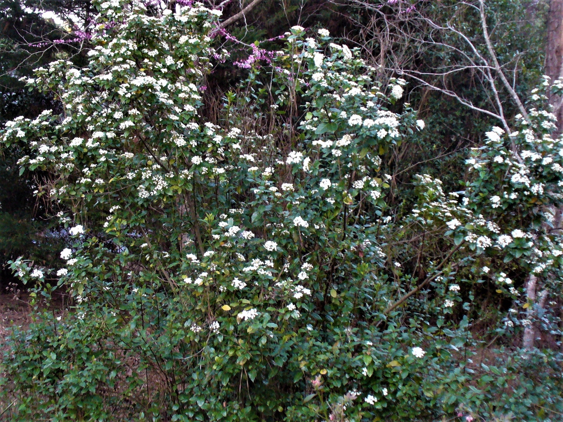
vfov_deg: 25.7
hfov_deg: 33.8
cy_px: 211
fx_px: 927
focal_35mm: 57
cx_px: 282
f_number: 2.9
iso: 200
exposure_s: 1/10
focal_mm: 7
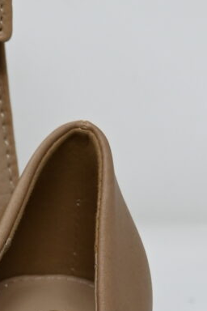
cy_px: 290
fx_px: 2303
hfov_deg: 5.0
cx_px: -290
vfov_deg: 7.7
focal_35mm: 267
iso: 400
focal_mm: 40
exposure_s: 1/250
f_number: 4.5
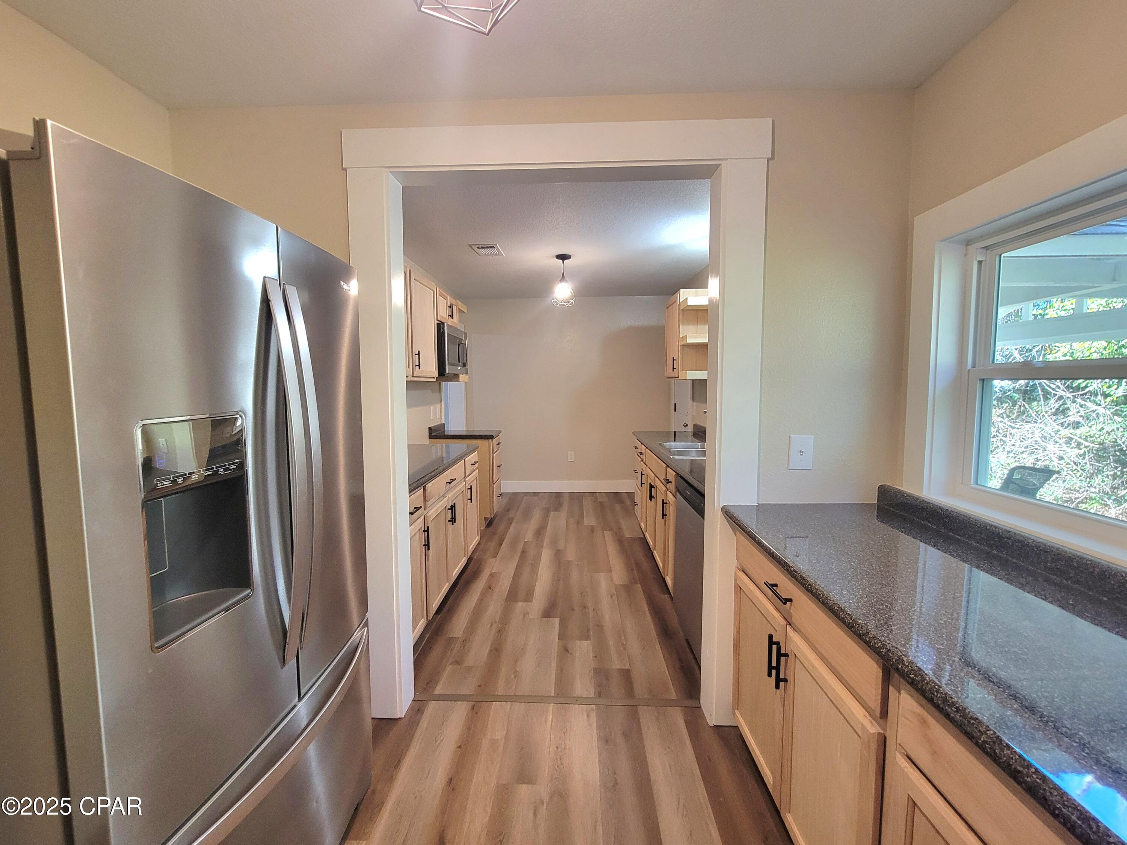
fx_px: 423
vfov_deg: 89.9
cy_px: 422
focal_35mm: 13
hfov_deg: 106.2
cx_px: 564
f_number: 2.2
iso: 320
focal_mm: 2.2
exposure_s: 1/40
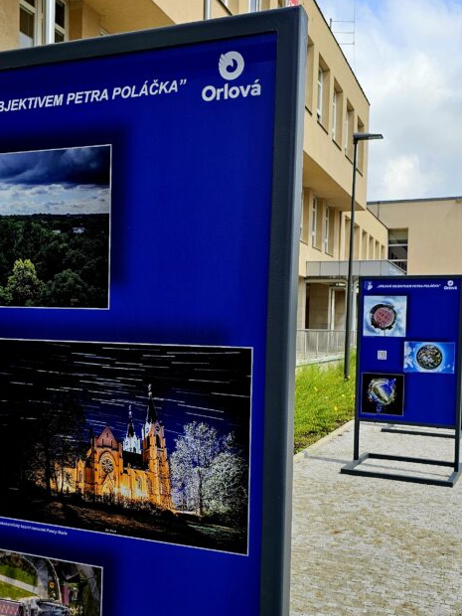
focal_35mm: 38
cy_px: 337
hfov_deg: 37.7
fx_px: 676
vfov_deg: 48.9
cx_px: 200
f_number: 1.7
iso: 10
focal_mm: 6.3
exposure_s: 1/526
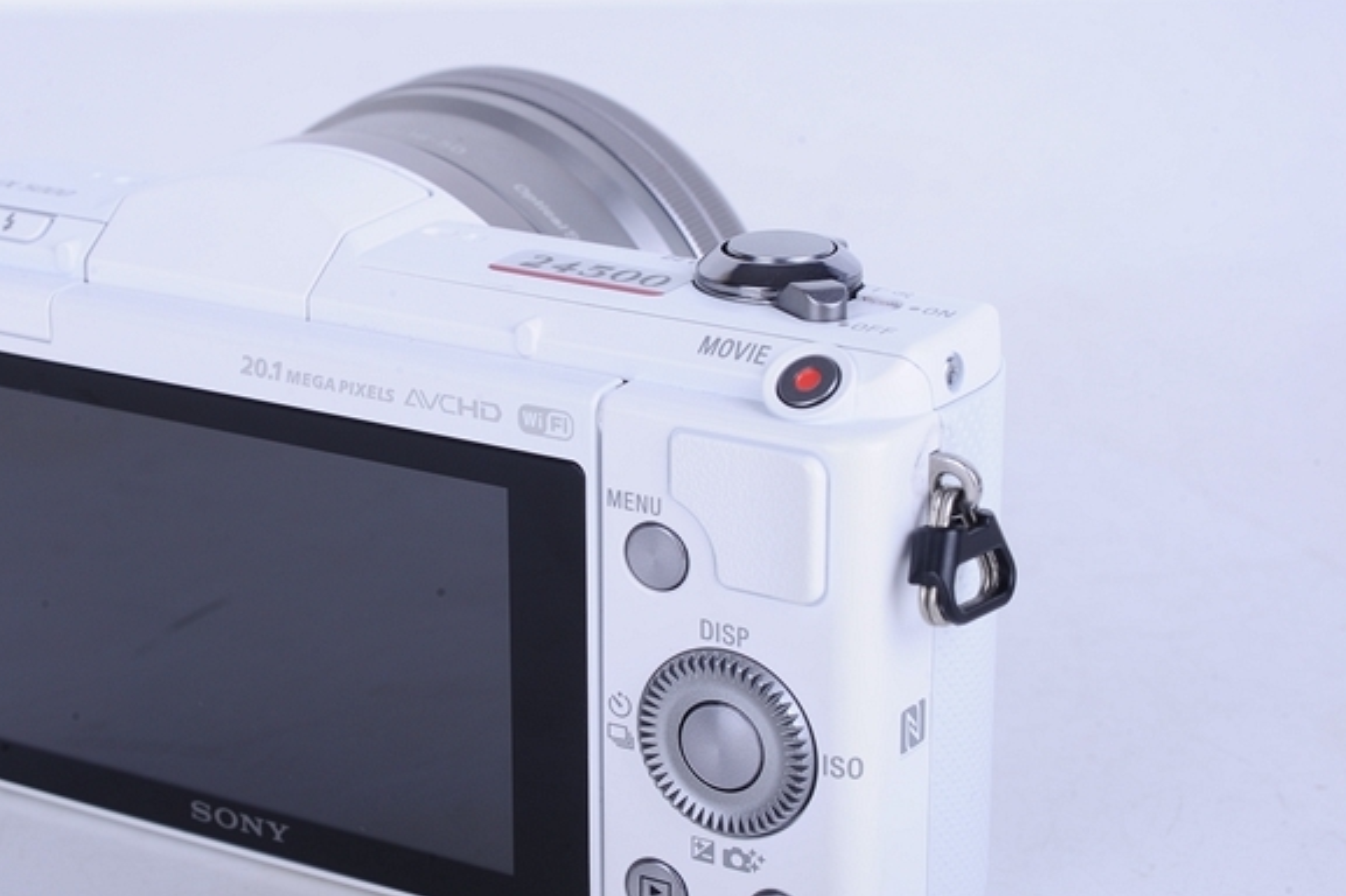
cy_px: 456
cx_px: 492
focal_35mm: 78
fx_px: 2915
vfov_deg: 17.5
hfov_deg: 25.9
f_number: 14
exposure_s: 1/160
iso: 200
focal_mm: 60
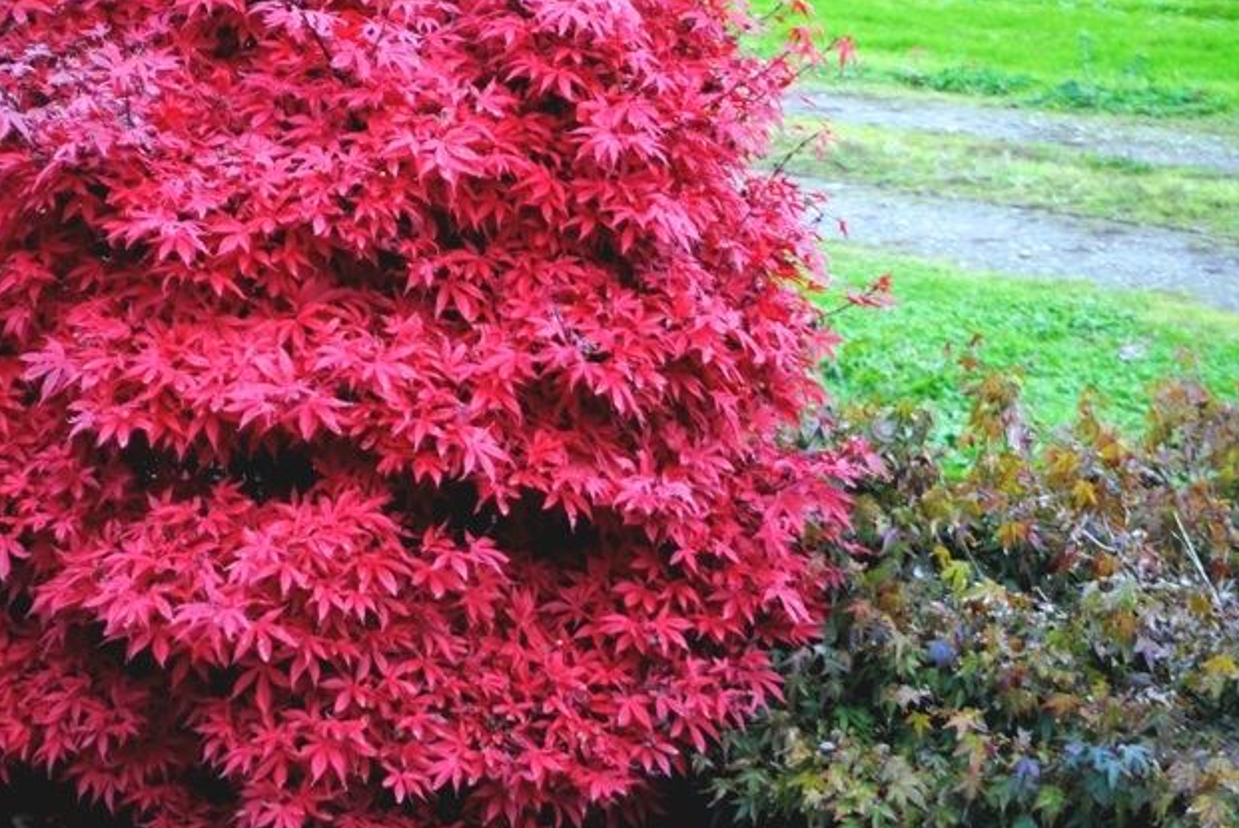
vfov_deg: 13.8
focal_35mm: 99
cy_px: 346
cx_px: 337
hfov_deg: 20.5
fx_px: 3410
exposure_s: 1/125
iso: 200
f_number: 5.3
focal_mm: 40
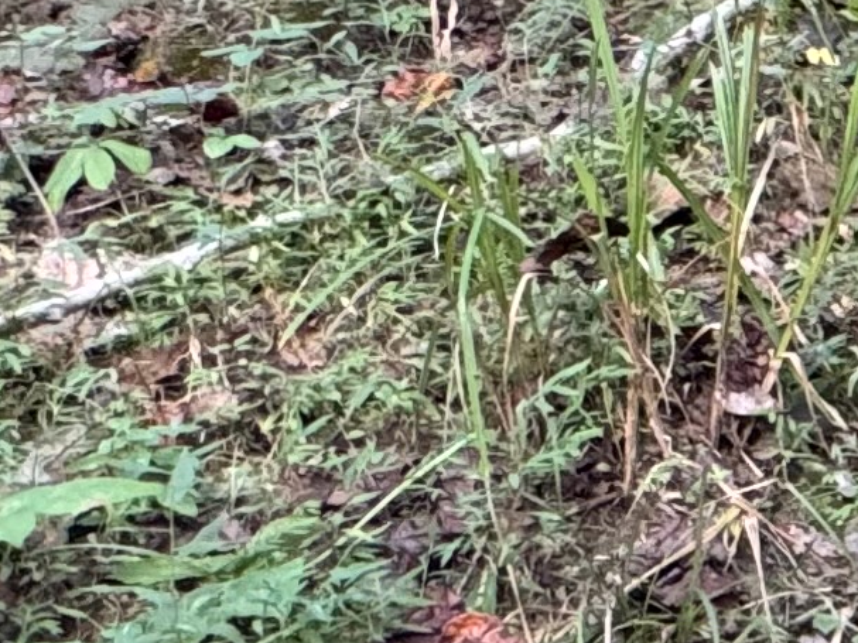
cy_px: 102
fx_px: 2305
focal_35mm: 93
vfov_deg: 15.7
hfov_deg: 15.7
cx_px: 1808
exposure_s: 1/99
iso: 320
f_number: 2.2
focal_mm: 2.22
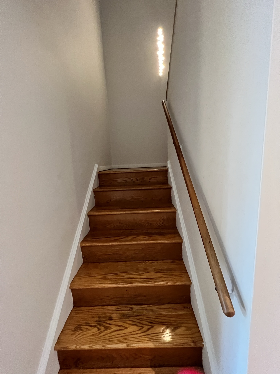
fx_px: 140
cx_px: 140
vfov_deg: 106.2
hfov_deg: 89.9
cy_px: 187
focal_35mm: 13
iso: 1000
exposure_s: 1/60
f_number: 1.8
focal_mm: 1.57
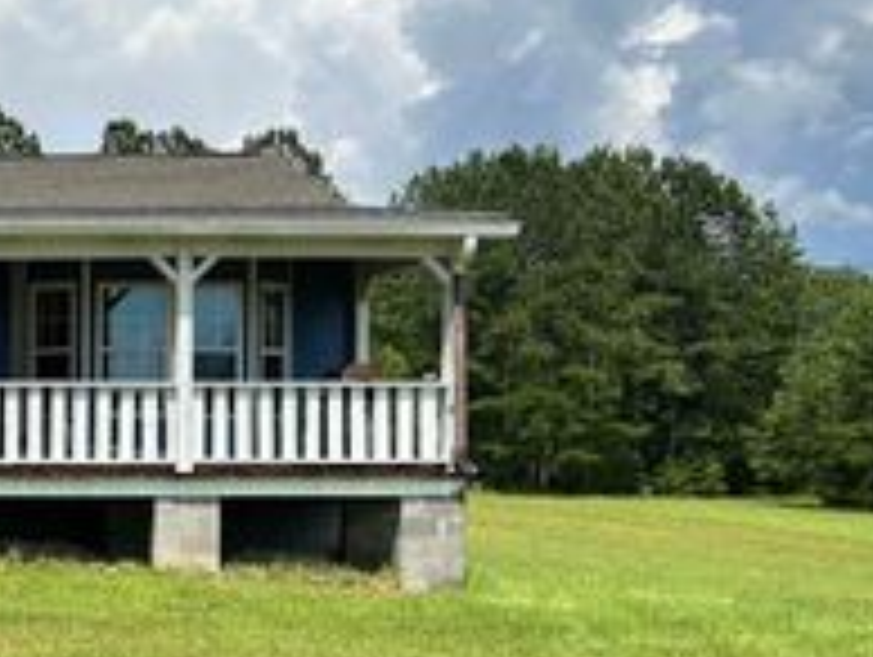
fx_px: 1692
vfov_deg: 21.9
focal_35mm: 67
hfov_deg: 25.5
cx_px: -220
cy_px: 434
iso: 50
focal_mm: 5.7
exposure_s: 1/5882
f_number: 1.5
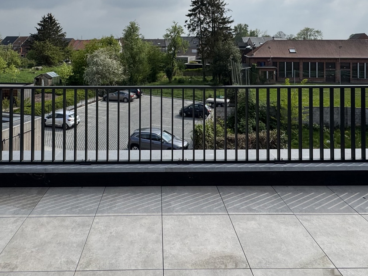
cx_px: 162
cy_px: 41
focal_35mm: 27
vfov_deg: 47.4
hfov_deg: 65.1
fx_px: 287
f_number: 2.2
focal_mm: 2.22
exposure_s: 1/3247
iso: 50
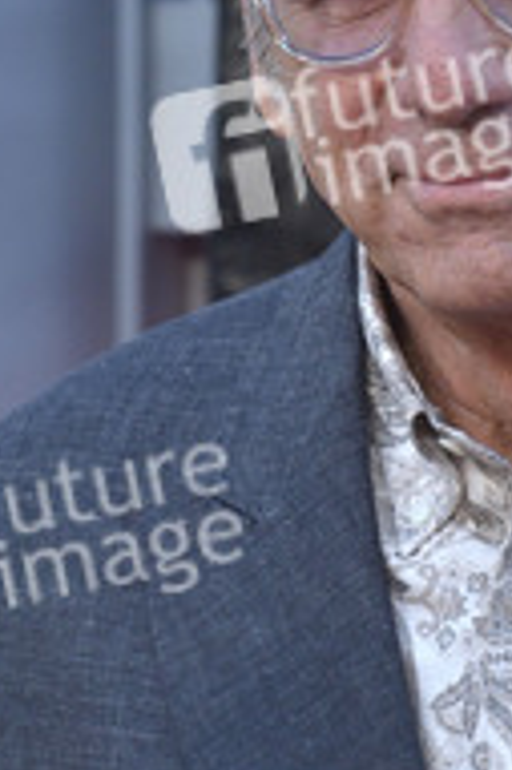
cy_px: 339
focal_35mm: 193
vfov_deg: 10.7
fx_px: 4124
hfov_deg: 7.1
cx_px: 478
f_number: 7.1
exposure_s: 1/250
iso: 400
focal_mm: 92
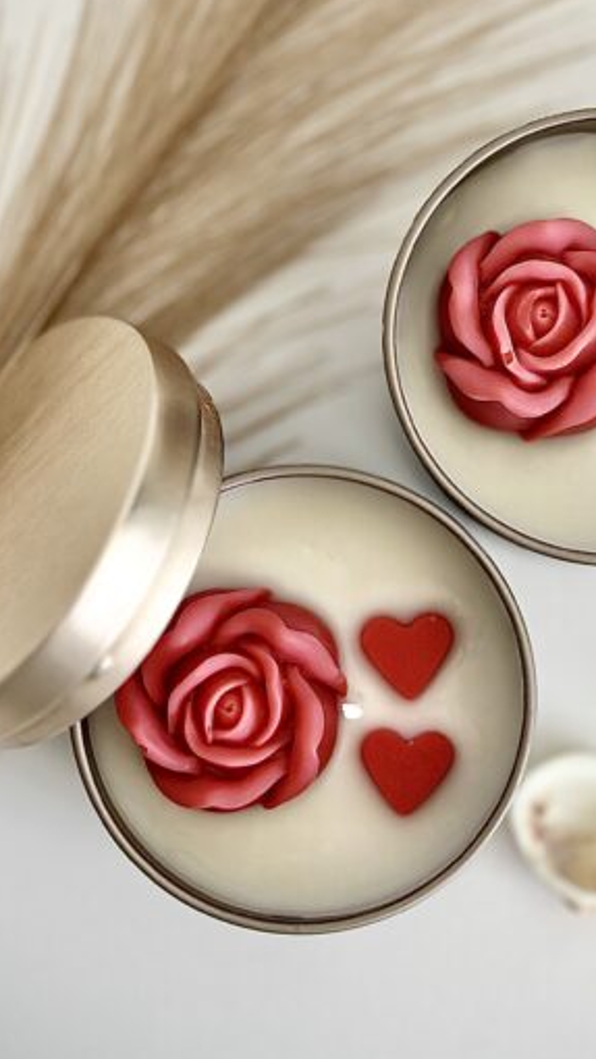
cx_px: 438
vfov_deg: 25.8
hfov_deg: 14.7
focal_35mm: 82
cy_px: 419
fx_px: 2303
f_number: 1.78
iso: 100
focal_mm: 6.86
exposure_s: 1/171
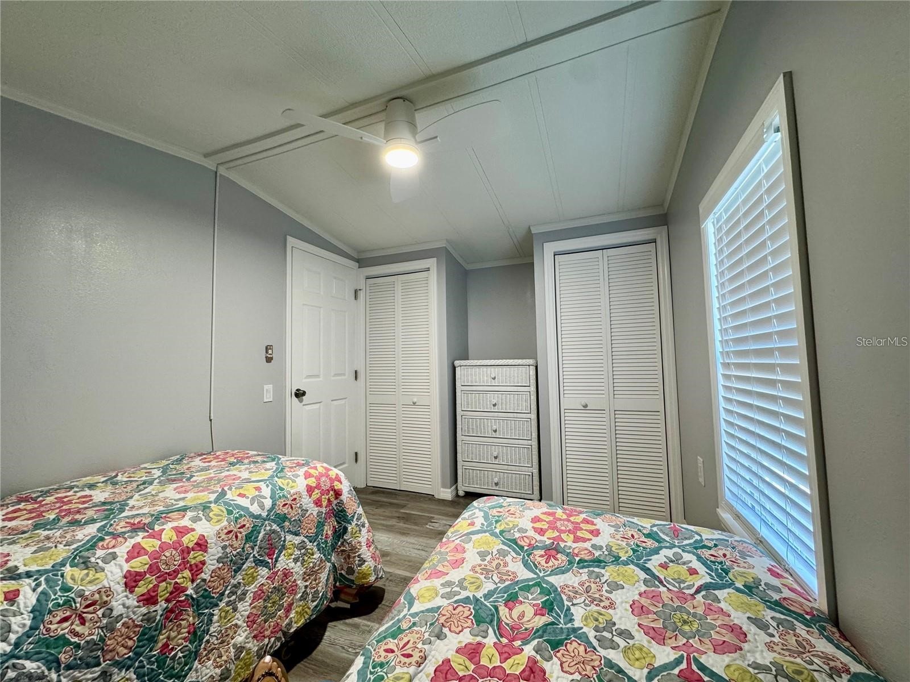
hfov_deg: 102.1
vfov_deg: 85.7
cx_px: 455
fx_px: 368
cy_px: 341
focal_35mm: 14
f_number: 2.2
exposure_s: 1/60
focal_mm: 2.22
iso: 160
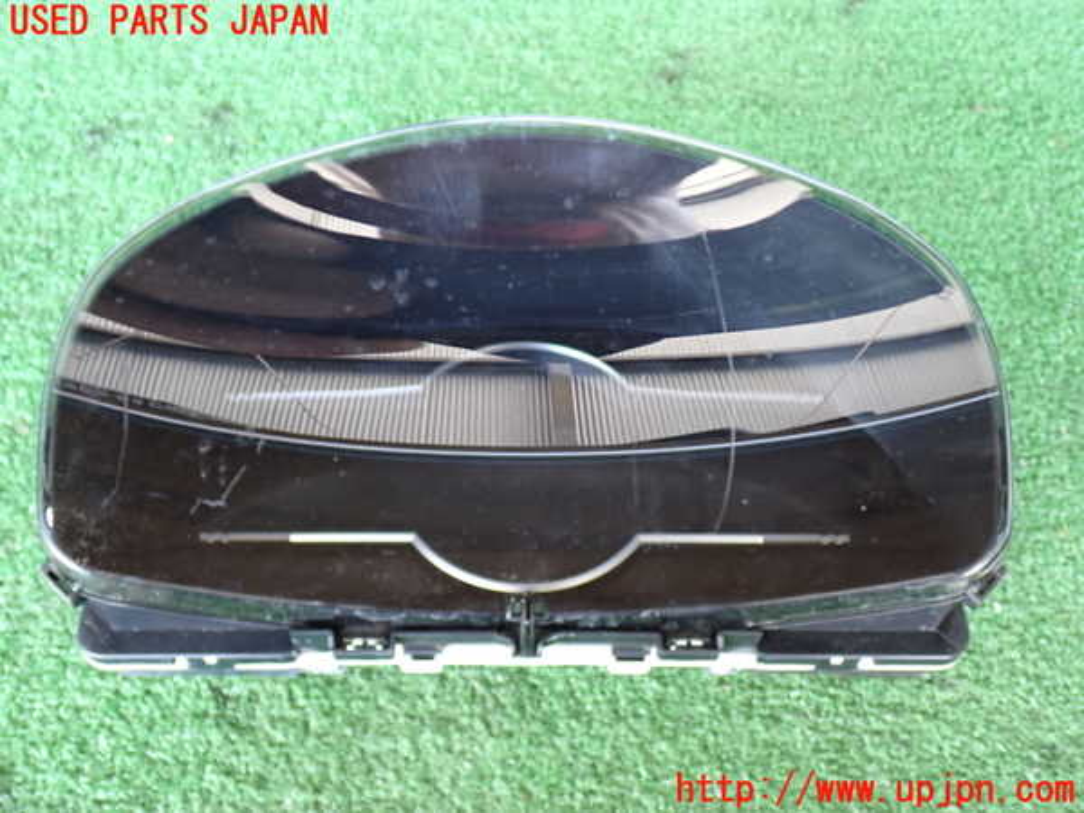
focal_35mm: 38
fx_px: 1190
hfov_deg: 49.0
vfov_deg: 37.7
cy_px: 406
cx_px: 542
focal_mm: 6.83
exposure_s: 1/40
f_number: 2.7
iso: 640
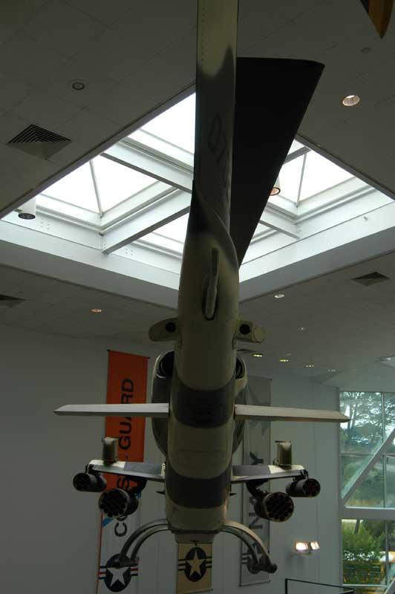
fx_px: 593
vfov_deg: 53.2
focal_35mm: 36
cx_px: 198
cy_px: 297
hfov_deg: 36.8
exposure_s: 1/90
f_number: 5
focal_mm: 24
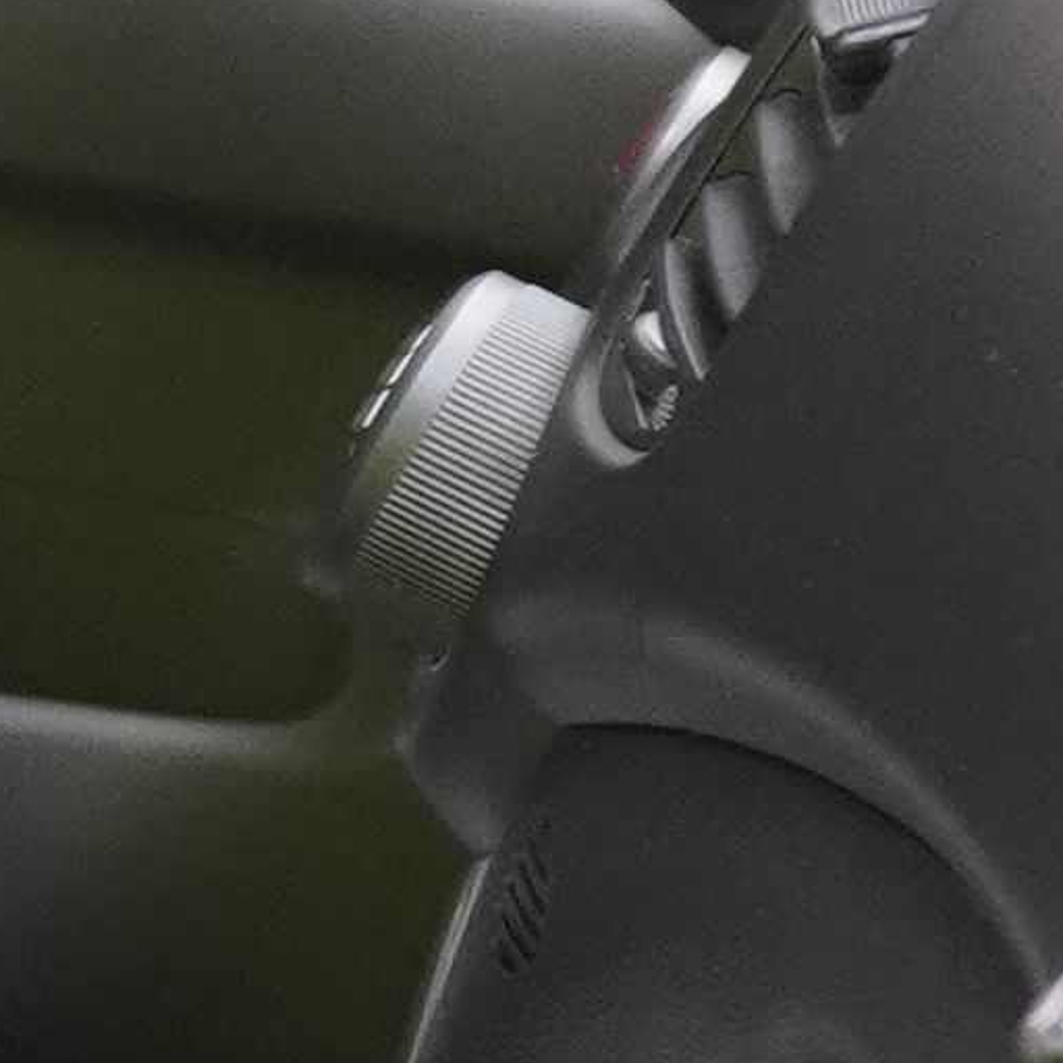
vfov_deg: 7.3
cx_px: -3152
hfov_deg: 6.1
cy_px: 787
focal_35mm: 239
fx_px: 8303
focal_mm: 16
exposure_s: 1/30
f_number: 3.5
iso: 800
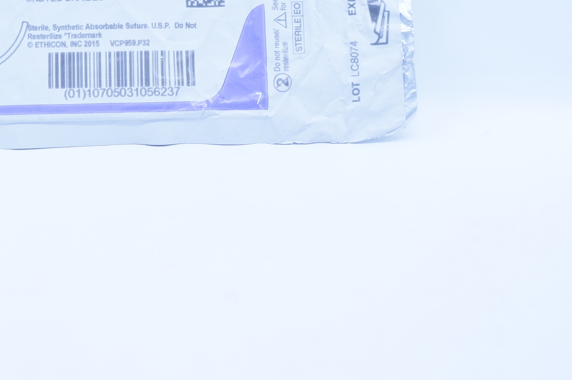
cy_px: 32
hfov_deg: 23.6
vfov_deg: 15.8
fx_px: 1351
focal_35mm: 85
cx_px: 141
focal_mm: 25
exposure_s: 1/200
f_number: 4.5
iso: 800
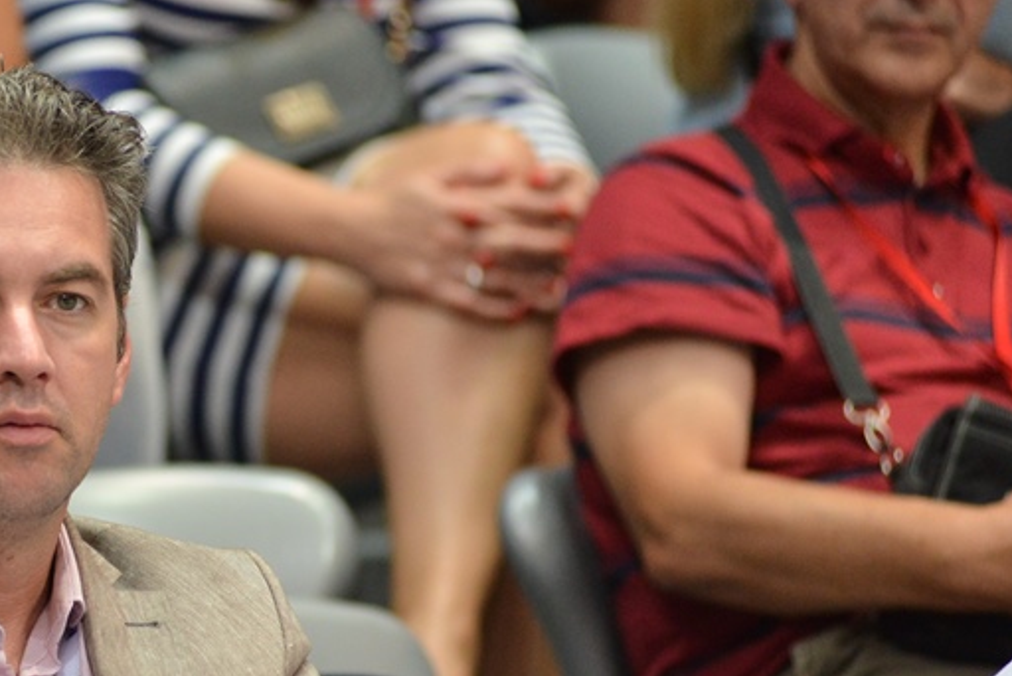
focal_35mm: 400
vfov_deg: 3.4
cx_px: 16
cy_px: 502
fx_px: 11250
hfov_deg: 5.1
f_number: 3.5
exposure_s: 1/320
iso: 2500
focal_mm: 200
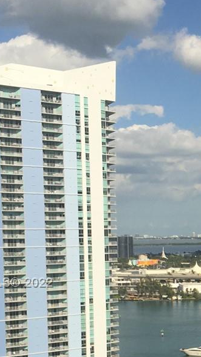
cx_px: 344
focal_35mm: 86
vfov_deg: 24.4
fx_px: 814
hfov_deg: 12.9
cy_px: 284
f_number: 2.2
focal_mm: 4.15
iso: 25
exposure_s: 1/1131
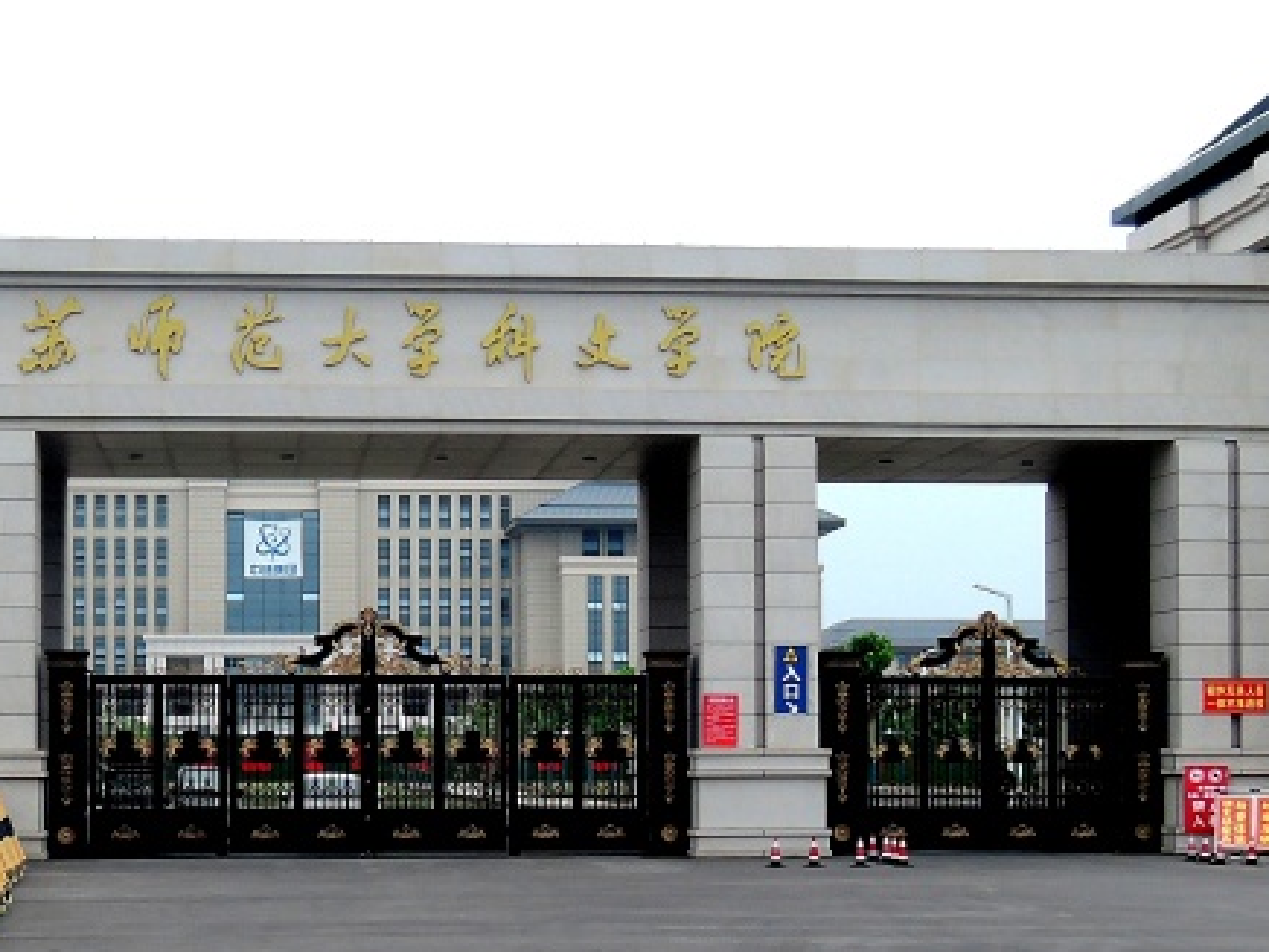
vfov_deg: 22.1
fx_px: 2420
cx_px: 416
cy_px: 716
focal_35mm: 66
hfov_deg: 29.2
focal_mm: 5.1
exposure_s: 1/125
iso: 80
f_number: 2.8
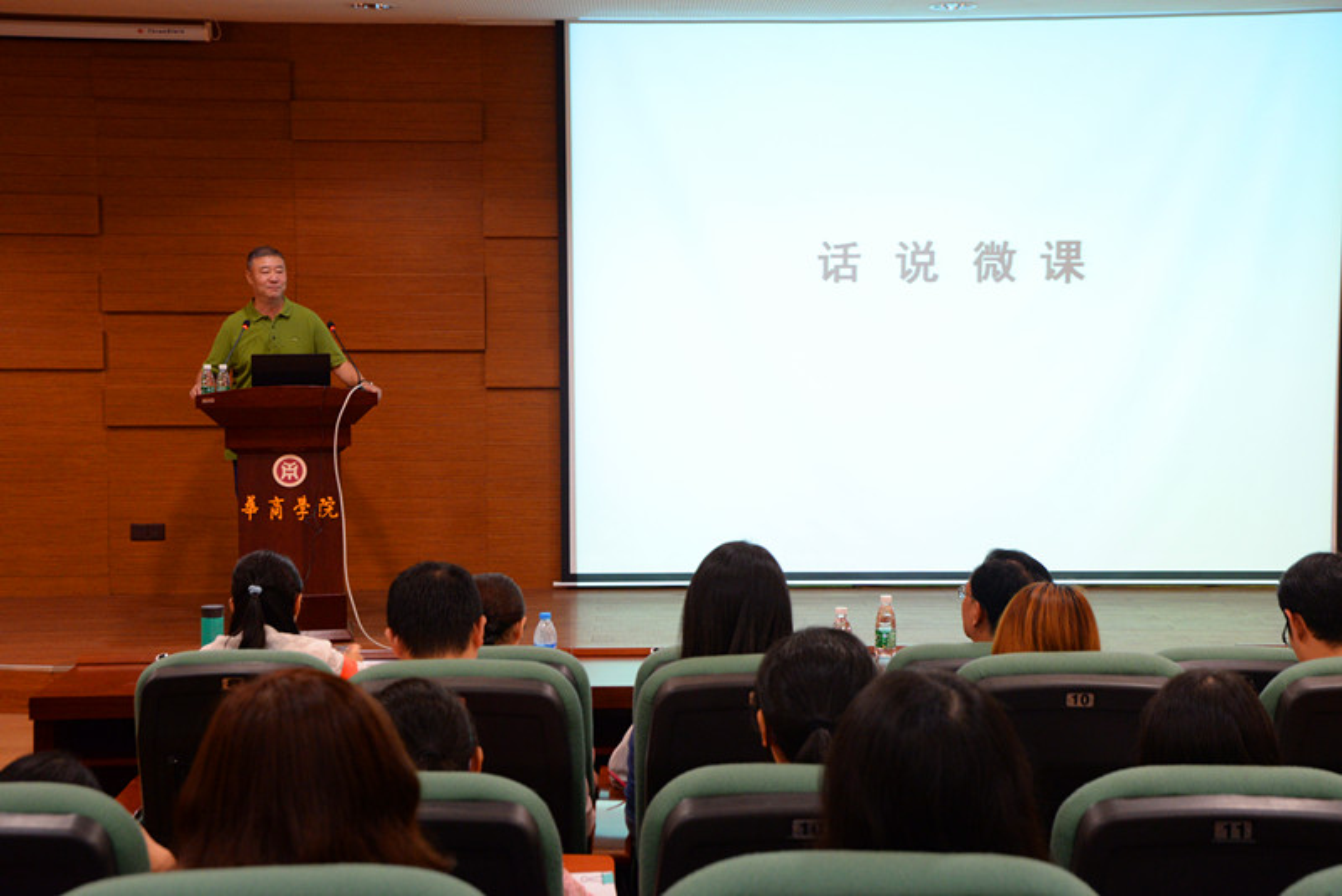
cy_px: 448
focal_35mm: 58
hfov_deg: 34.5
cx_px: 671
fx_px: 2163
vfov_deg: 23.4
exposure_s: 1/20
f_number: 10
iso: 2500
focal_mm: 58
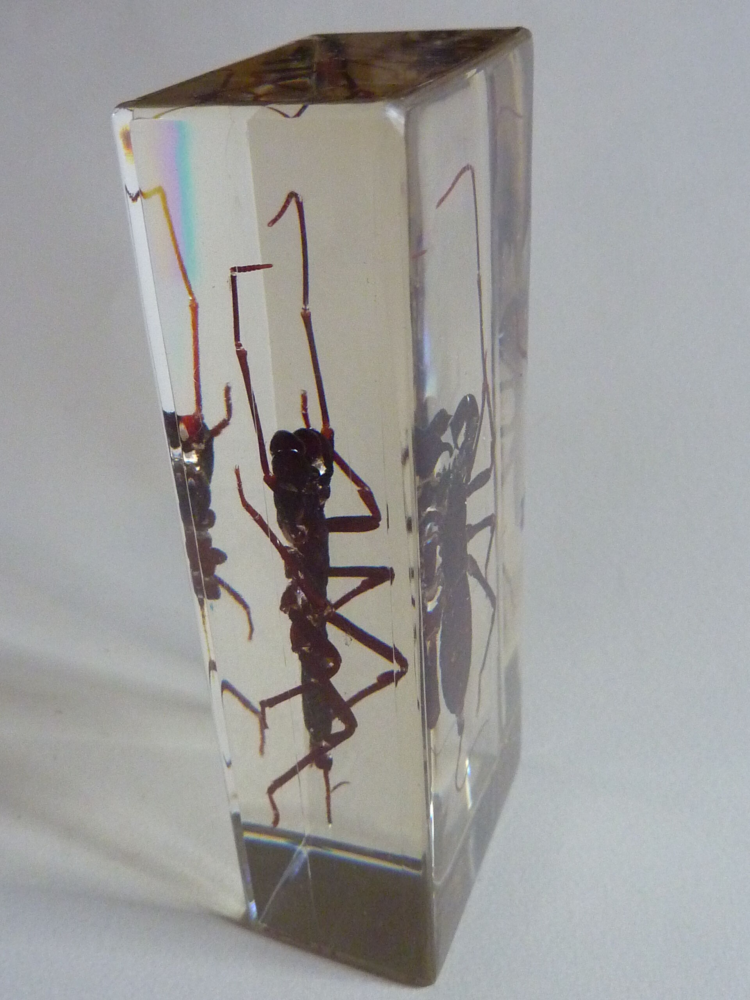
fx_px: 1040
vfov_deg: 51.4
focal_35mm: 36
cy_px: 500
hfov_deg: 39.7
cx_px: 375
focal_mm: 4.1
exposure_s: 1/10
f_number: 3.3
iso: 400
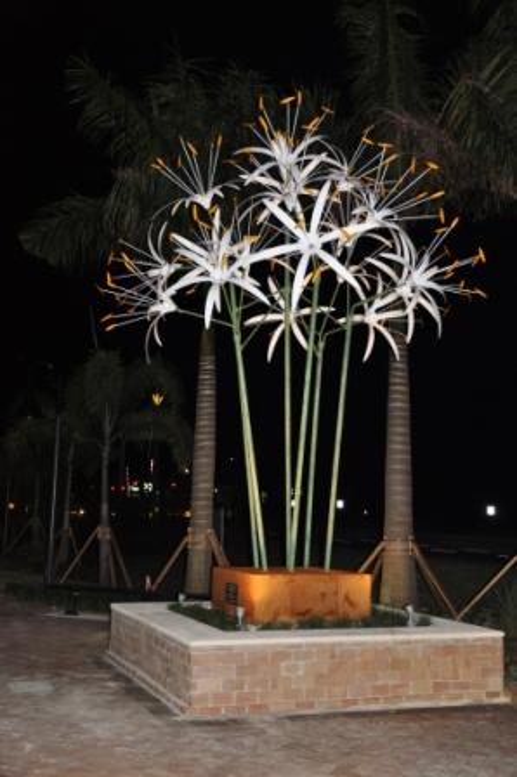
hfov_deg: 34.2
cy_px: 388
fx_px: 841
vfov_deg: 49.6
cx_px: 258
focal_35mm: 39
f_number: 4
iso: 800
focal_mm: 26
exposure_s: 1/60
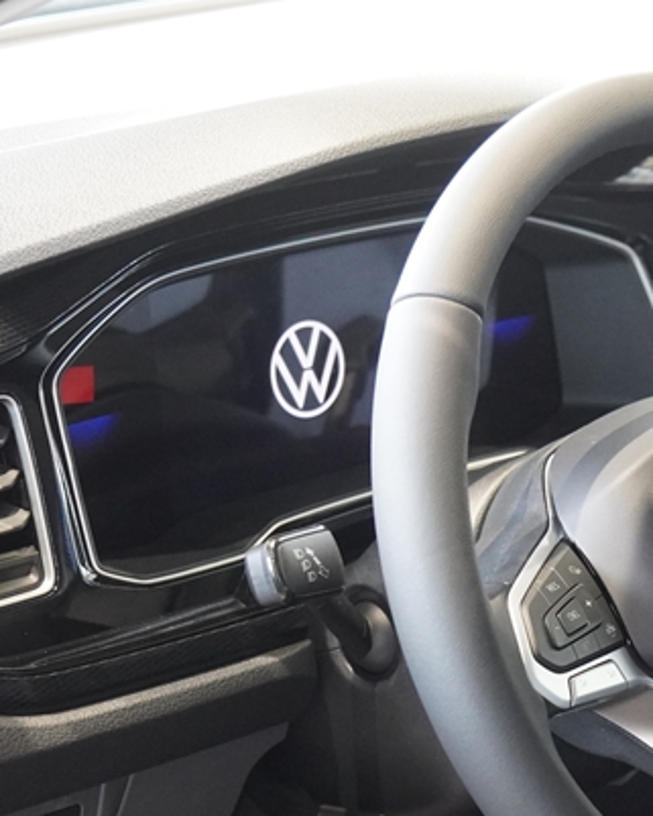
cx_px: 747
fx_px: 3386
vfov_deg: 13.7
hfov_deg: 10.9
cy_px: 599
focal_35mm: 140
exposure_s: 1/160
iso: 2500
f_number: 2.8
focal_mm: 39
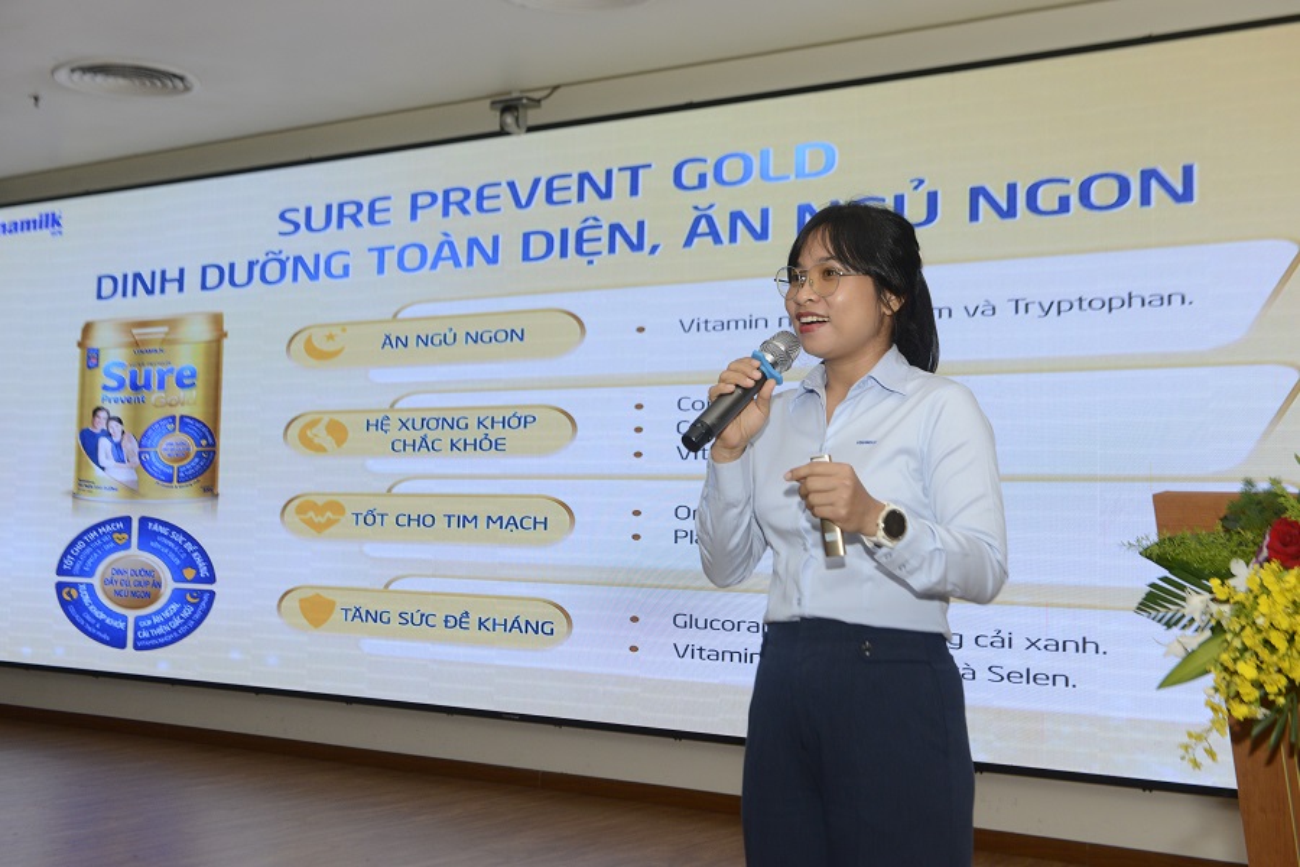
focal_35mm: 48
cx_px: 650
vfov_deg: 28.1
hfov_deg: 41.1
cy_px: 434
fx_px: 1733
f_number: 5.6
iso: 1600
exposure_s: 1/750
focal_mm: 48
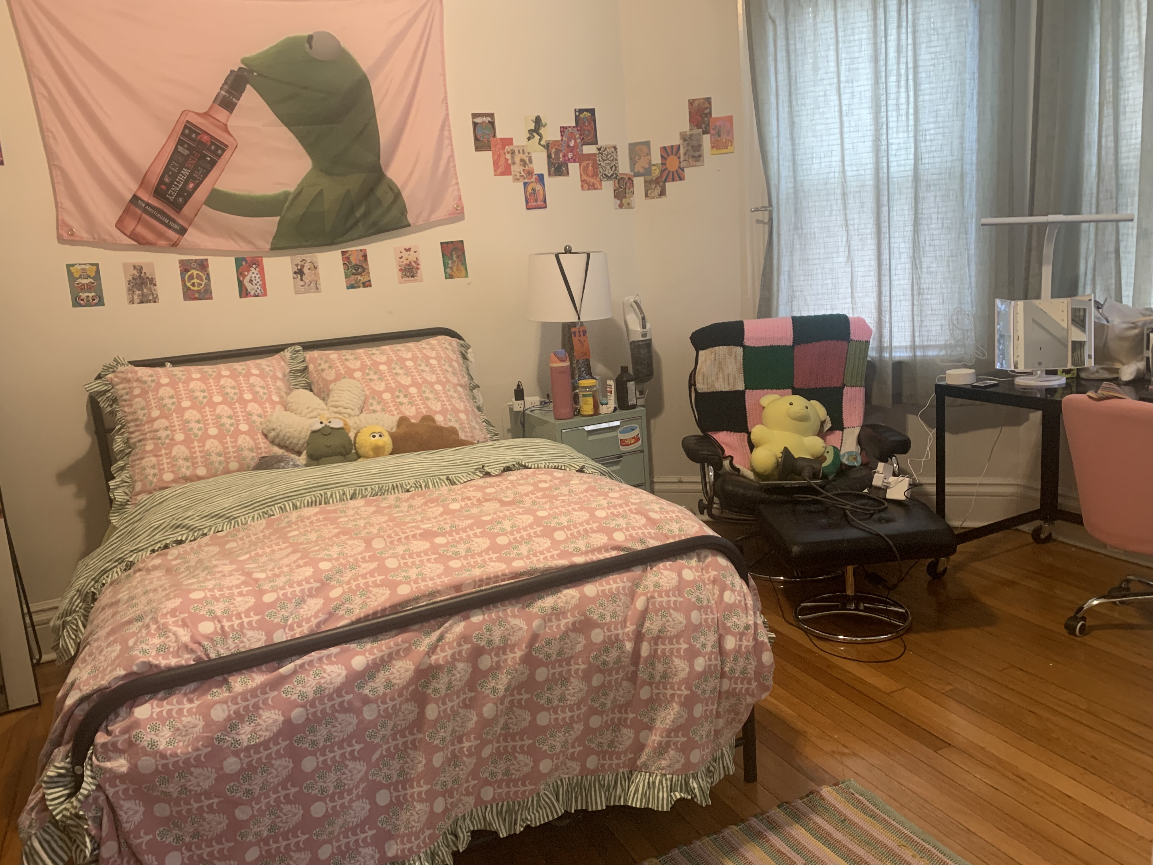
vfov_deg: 53.1
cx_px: 576
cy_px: 432
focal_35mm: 26
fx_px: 866
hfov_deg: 67.3
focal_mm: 4.25
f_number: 1.8
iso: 200
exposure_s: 1/60
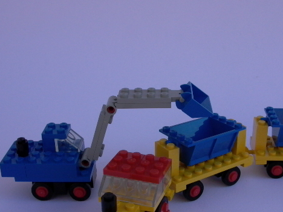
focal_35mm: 52
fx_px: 425
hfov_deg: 36.6
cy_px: 135
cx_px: 175
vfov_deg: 27.9
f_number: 5.58
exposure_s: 1/652
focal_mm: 8.19
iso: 100
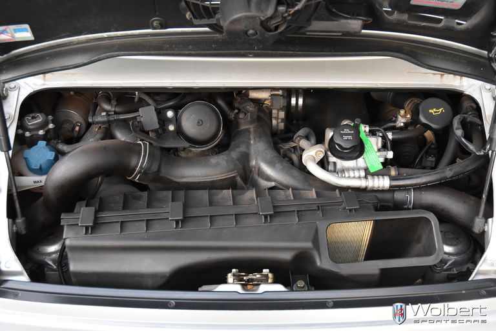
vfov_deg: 33.1
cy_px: 166
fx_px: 558
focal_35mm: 40
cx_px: 248
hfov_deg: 47.9
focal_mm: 27
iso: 1250
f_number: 4
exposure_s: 1/60
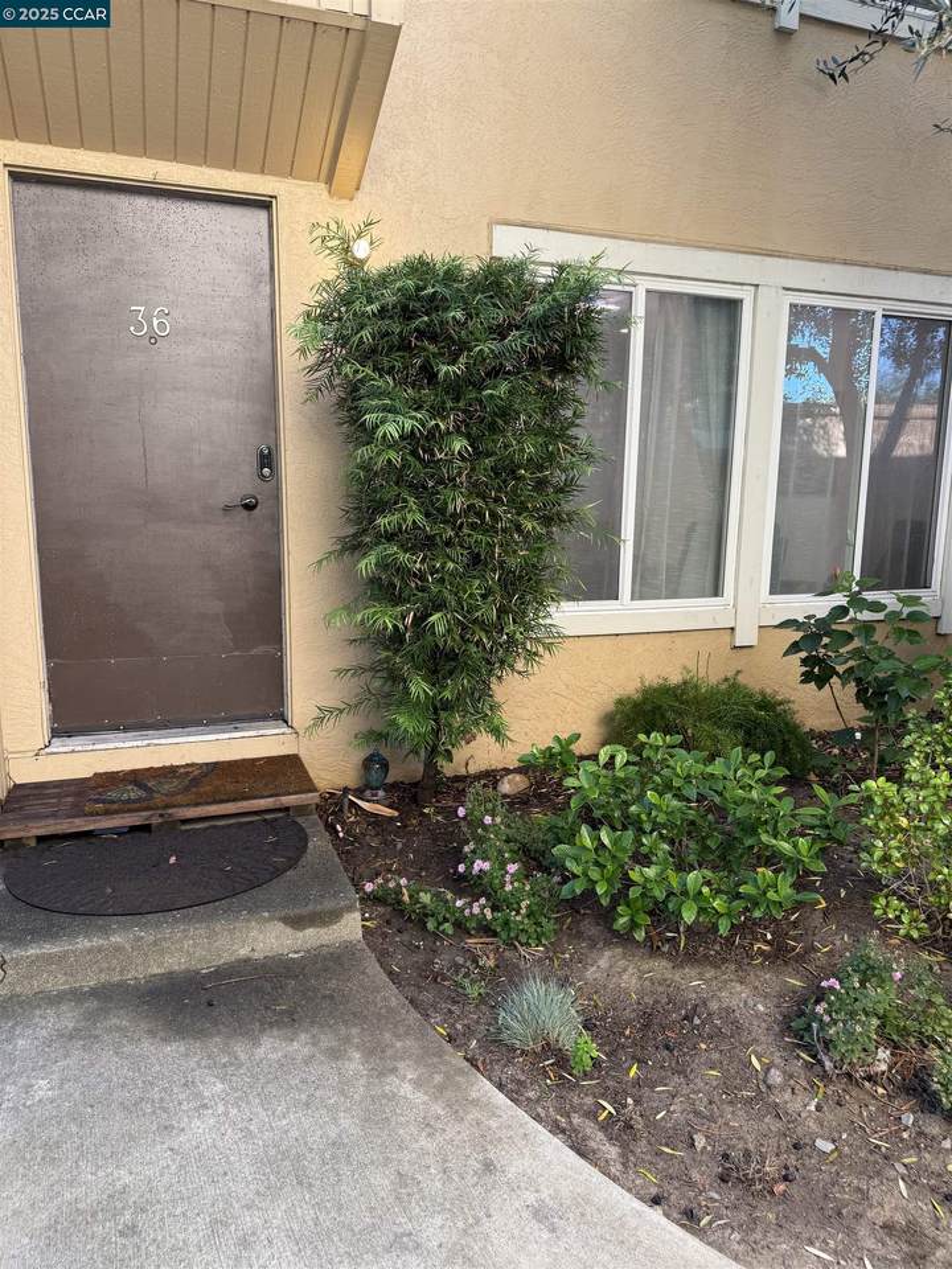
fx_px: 880
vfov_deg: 71.6
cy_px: 634
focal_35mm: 24
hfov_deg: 56.8
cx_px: 476
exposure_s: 1/121
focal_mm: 6.76
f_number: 1.78
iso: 64
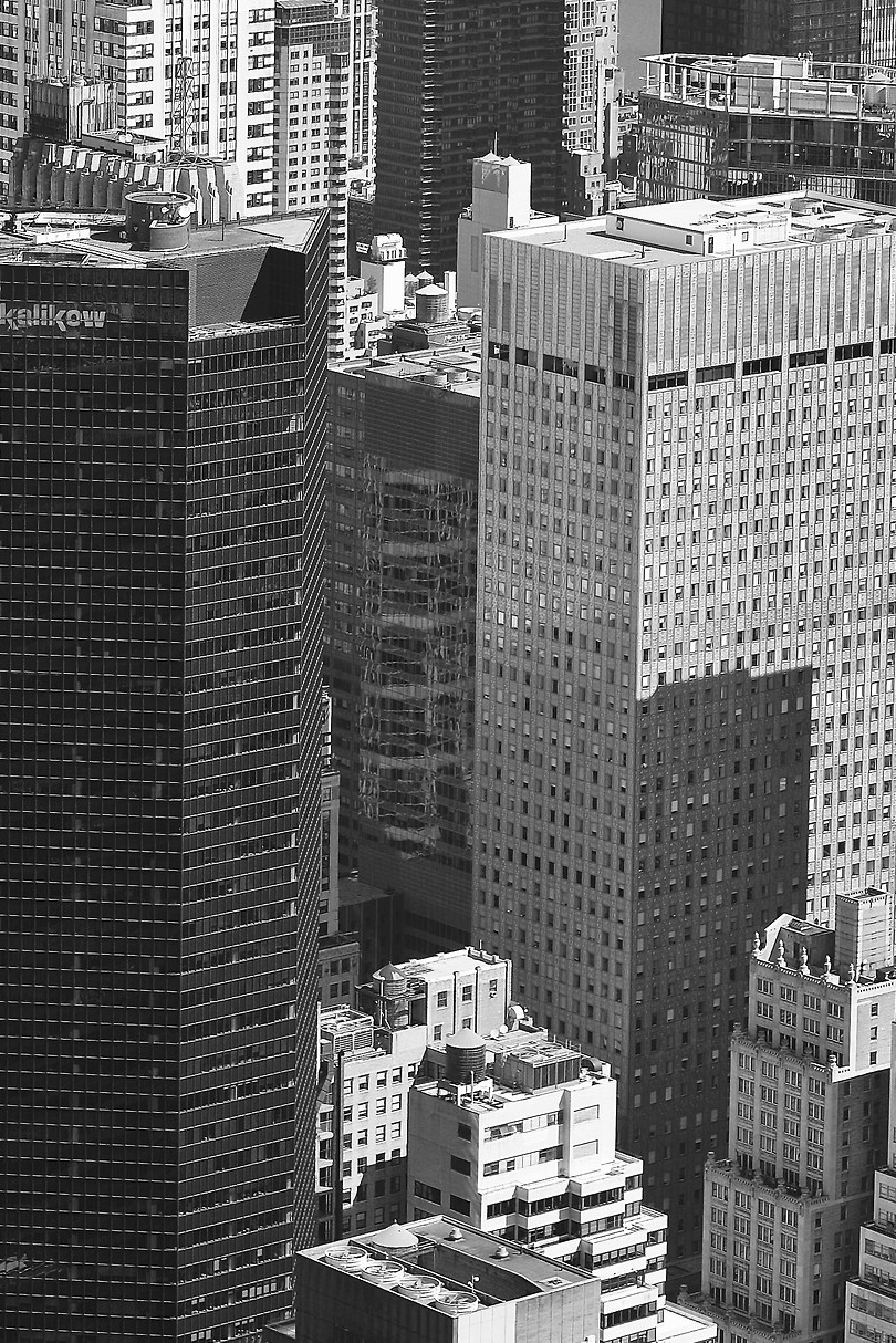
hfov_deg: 8.3
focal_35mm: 166
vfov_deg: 12.3
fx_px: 6193
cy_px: 69
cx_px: 136
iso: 200
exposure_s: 1/1700
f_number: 4
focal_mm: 56
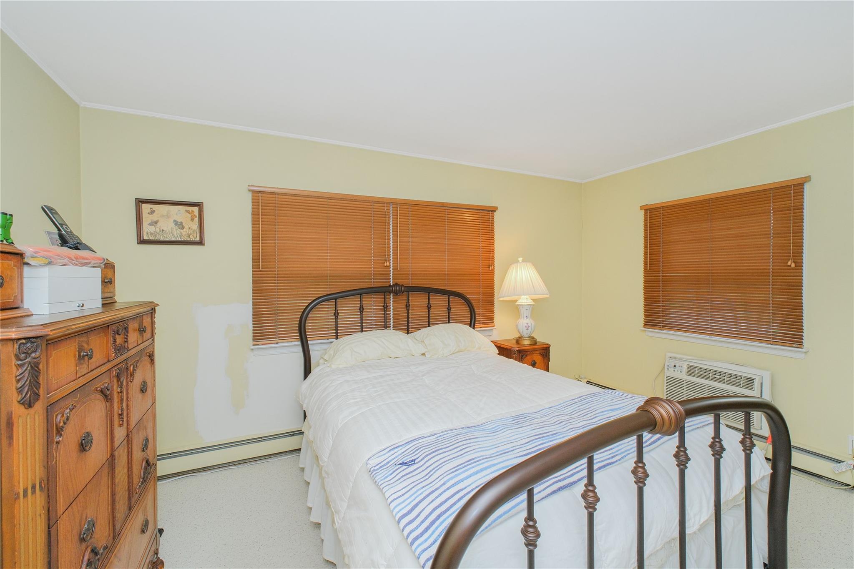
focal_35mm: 15
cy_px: 284
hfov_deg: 100.4
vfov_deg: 77.3
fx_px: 356
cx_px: 427
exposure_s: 1/60
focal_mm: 10
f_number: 8
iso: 640
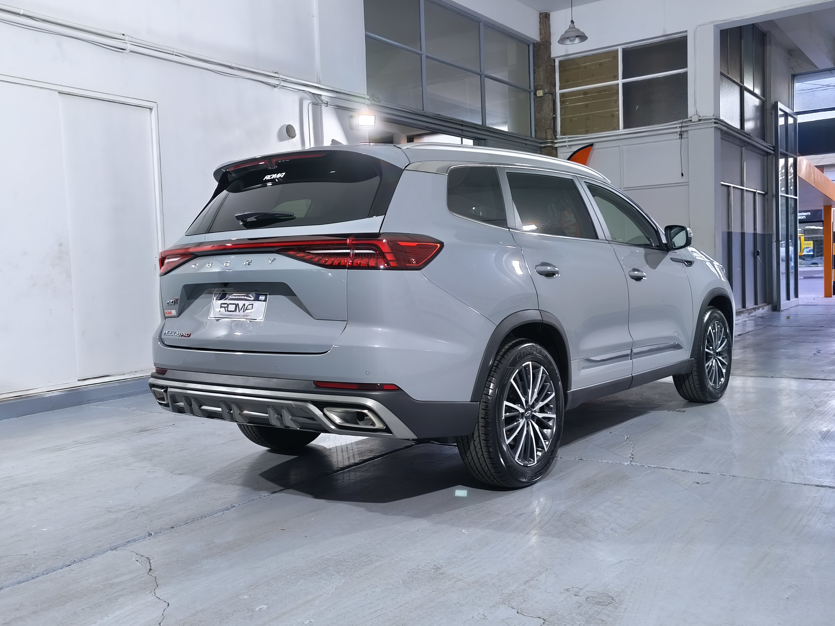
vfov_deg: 41.8
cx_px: 418
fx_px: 820
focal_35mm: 34
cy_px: 313
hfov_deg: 54.0
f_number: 1.7
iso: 320
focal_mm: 5.35
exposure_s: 1/33.3
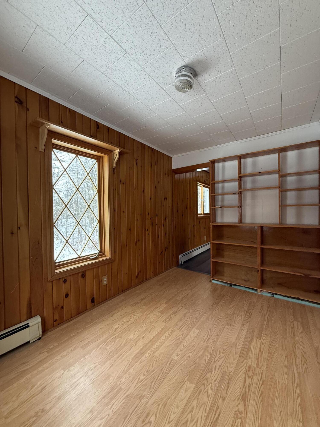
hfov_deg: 85.7
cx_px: 160
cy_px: 214
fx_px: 173
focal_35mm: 14
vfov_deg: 102.1
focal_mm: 2.22
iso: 320
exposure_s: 1/64
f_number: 2.2
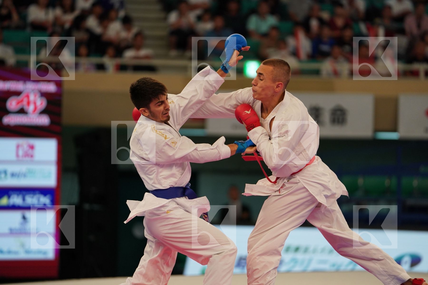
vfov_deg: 6.9
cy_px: 142
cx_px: 214
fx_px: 2378
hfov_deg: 10.3
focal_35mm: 200
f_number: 2.8
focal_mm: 200
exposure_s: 1/1000
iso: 1600
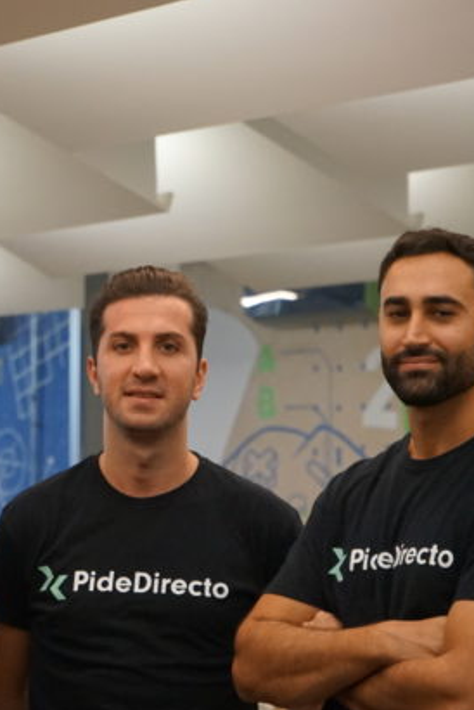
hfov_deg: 10.4
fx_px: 2583
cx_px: 45
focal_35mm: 131
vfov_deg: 15.6
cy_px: 442
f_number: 5.6
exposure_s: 1/160
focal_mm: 70
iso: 4000
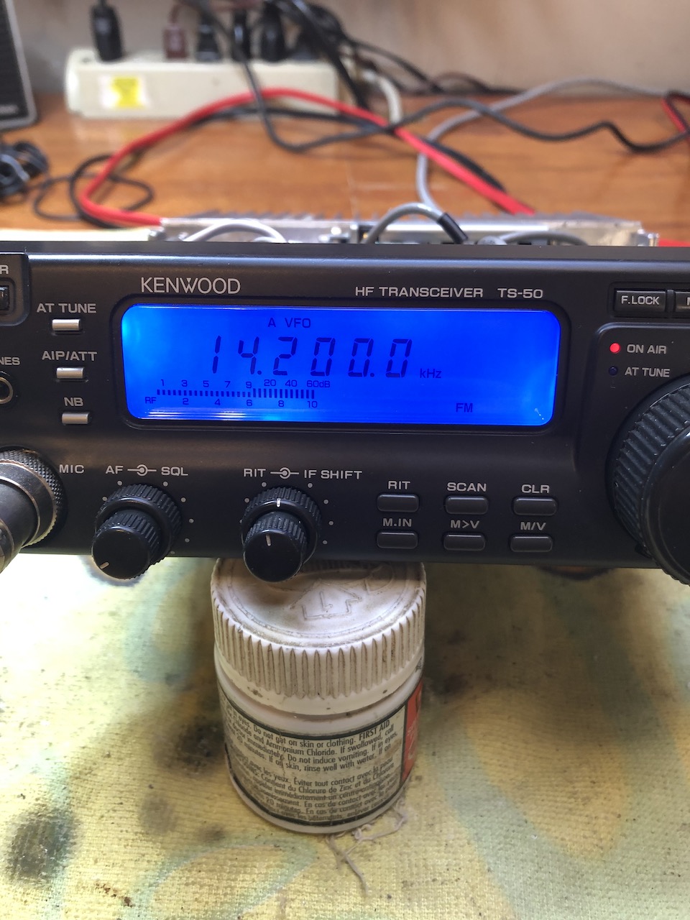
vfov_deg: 63.4
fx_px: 744
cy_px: 460
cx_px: 345
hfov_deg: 49.7
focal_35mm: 28
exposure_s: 1/20
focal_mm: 3.99
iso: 40
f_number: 1.8
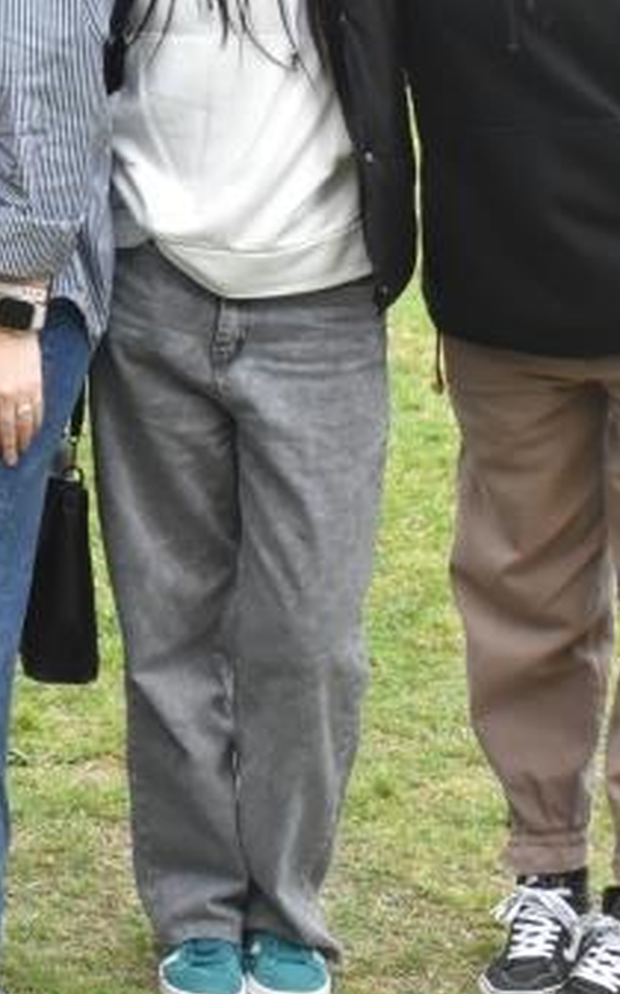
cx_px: -526
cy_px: 108
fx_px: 3402
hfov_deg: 9.8
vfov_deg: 16.4
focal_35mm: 126
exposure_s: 1/500
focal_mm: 27
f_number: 11
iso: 1600
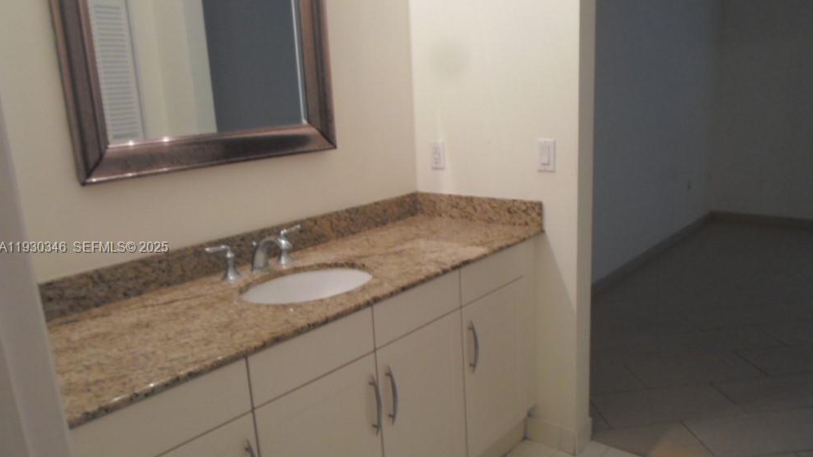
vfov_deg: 41.4
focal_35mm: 28
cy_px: 248
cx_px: 414
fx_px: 604
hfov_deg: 67.9
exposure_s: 1/30
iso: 240
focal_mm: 4.5
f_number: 2.5
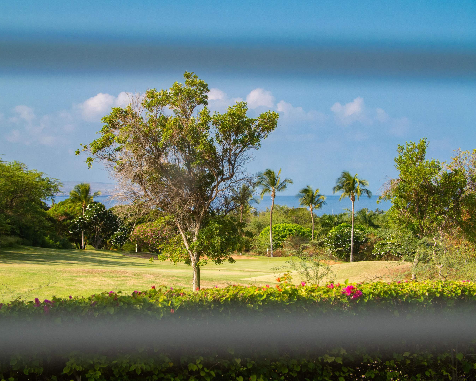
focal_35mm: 133
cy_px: 192
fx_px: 1874
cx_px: 229
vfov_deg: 11.6
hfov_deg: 14.5
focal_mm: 60
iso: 400
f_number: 6.3
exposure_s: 1/250
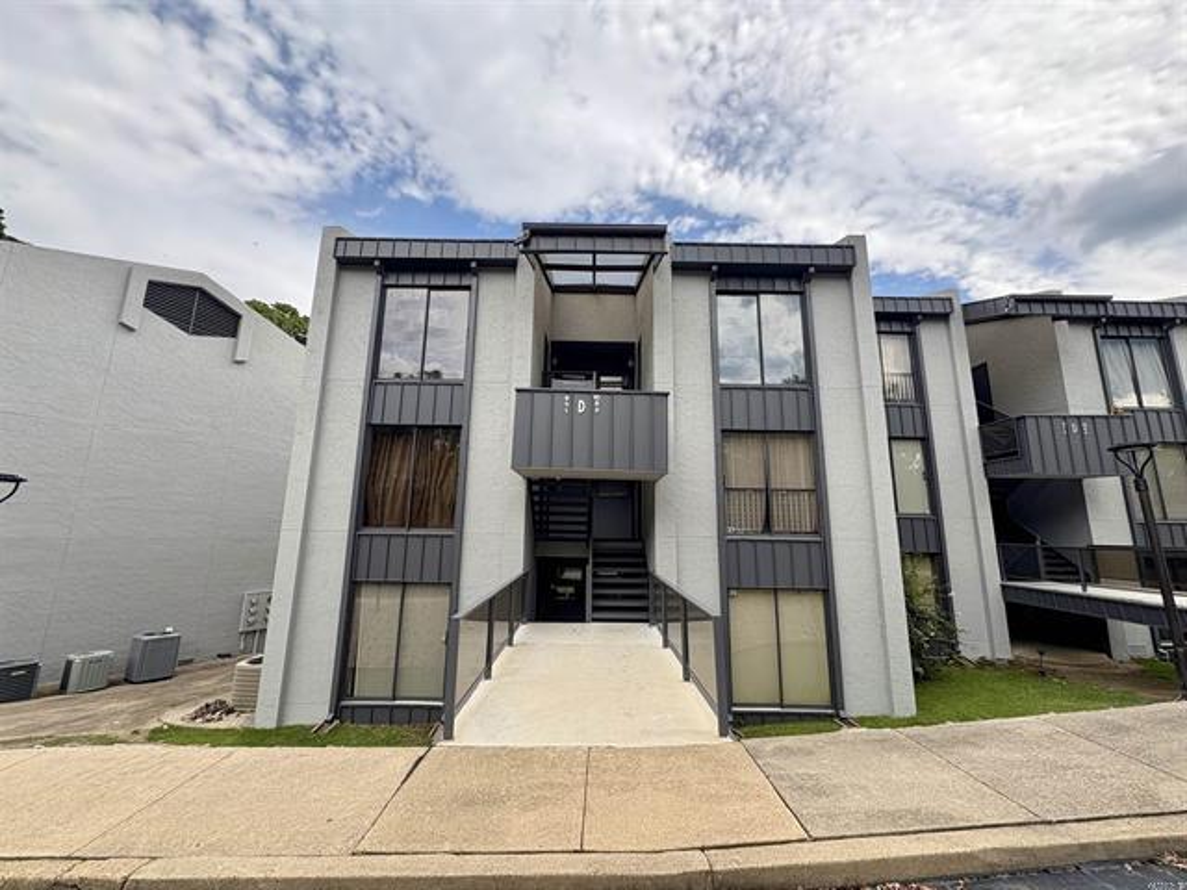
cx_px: 594
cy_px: 445
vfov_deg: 85.7
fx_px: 480
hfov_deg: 102.1
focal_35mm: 14
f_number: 2.2
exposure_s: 1/328
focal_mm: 2.22
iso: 40
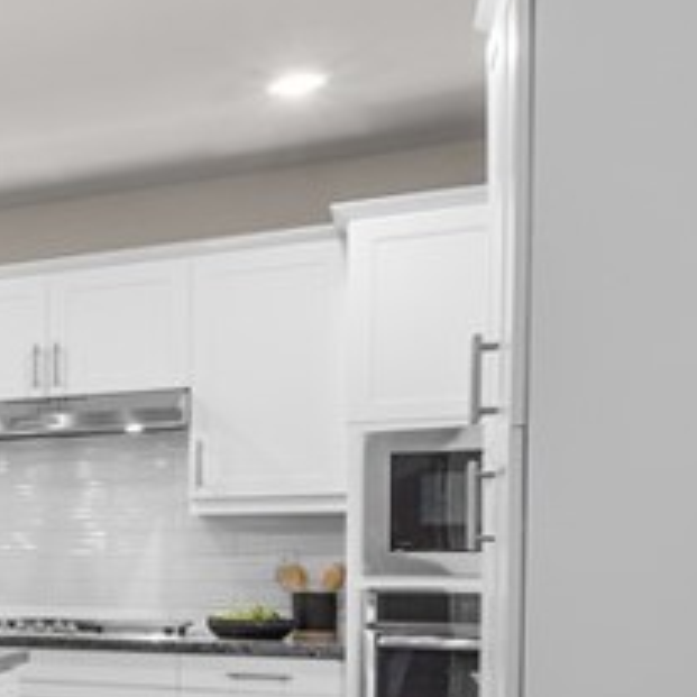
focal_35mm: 59
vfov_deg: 28.3
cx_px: -825
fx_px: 1344
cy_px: 577
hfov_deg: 17.0
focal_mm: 14
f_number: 9
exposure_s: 1.6
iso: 250
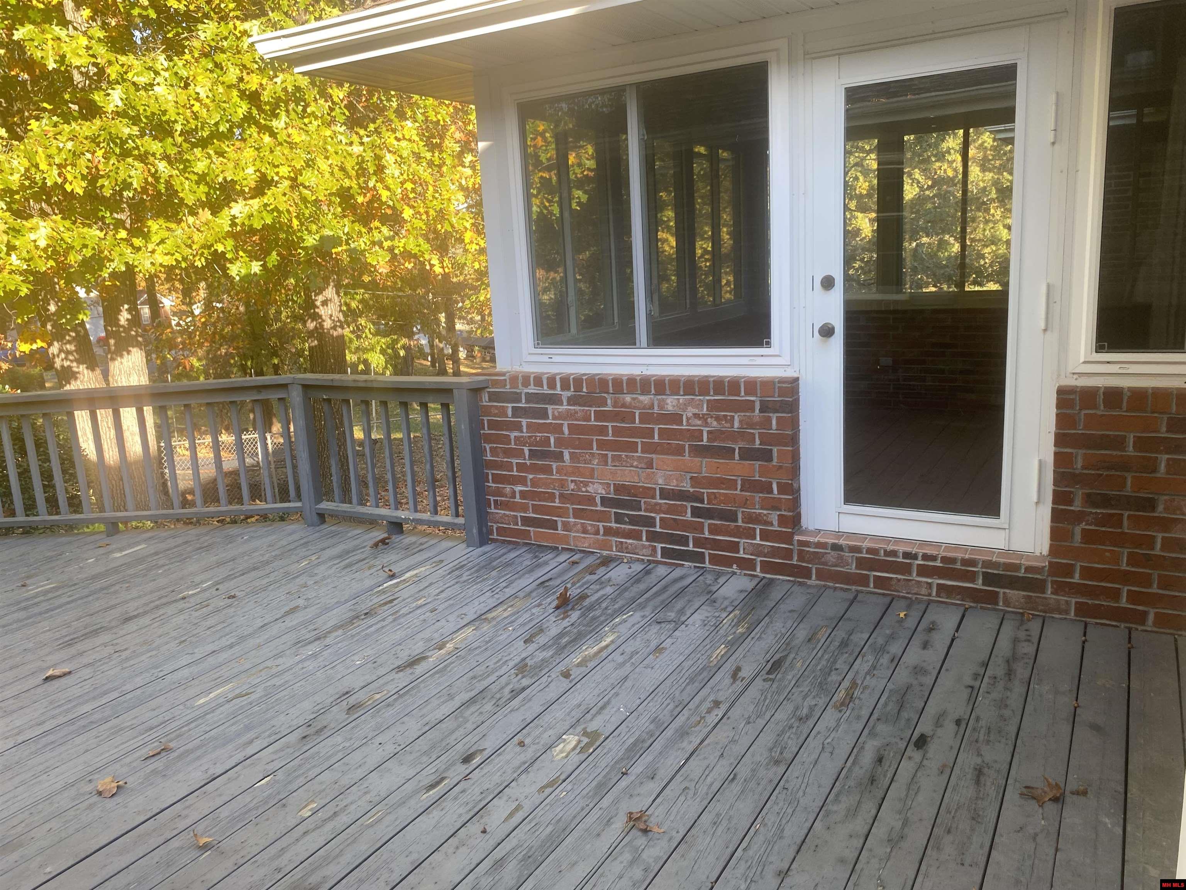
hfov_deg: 67.3
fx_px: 891
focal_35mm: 26
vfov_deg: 53.1
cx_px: 593
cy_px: 445
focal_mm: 4.25
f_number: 1.8
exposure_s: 1/122
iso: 32
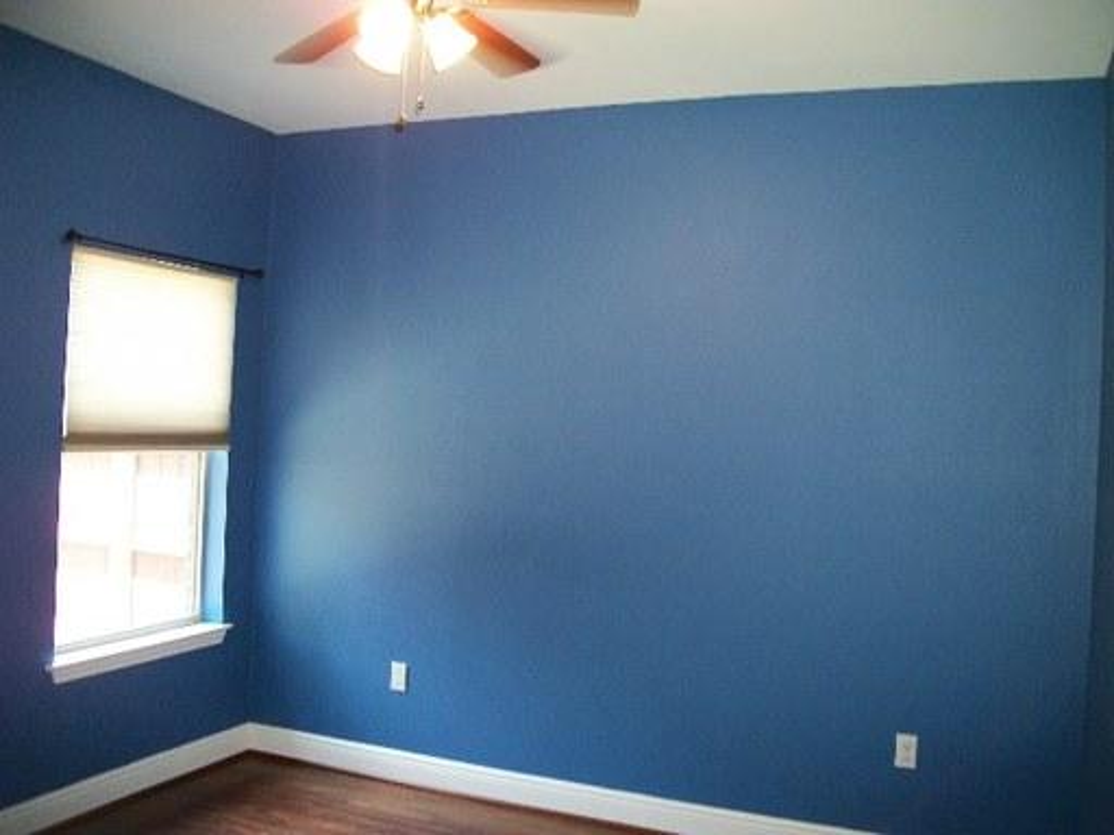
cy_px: 418
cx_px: 557
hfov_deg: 56.8
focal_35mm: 32
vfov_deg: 44.2
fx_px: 1030
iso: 250
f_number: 2.9
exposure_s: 1/30
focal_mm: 5.7
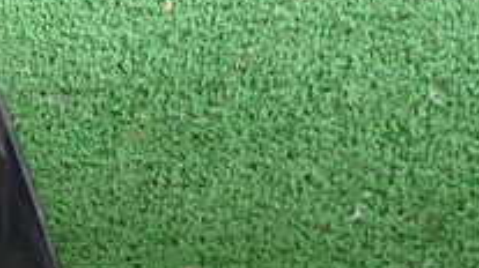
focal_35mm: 101
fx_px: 1282
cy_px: 430
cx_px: -197
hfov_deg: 19.1
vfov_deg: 11.4
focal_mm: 5.79
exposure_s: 1/30
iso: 400
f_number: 2.4
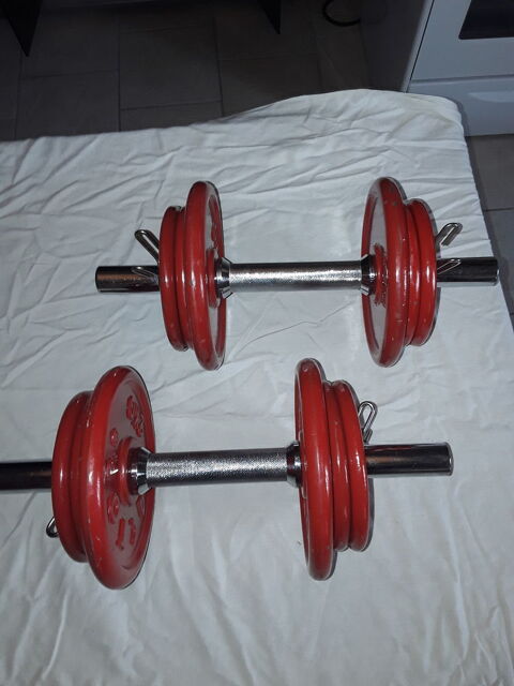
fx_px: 535
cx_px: 257
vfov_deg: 65.3
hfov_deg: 51.4
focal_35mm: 27
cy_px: 343
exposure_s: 1/33
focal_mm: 2.91
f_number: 1.9
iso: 50
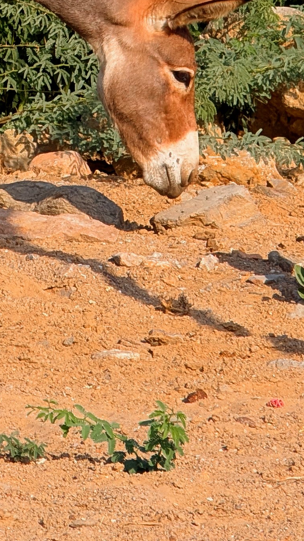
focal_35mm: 360
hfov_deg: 3.4
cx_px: -112
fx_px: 5159
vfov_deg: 5.9
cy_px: -236
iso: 46
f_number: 2.8
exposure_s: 1/731
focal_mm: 17.91
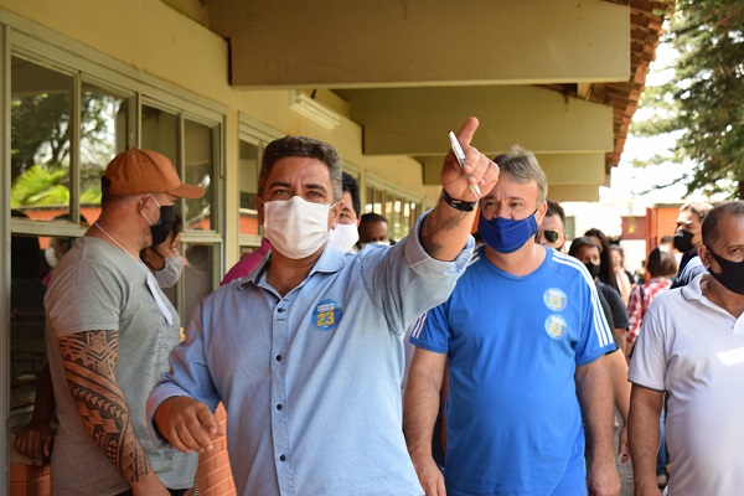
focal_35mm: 68
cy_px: 248
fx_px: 1395
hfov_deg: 29.9
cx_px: 372
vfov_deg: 20.2
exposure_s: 1/160
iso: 400
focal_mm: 45
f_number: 6.3
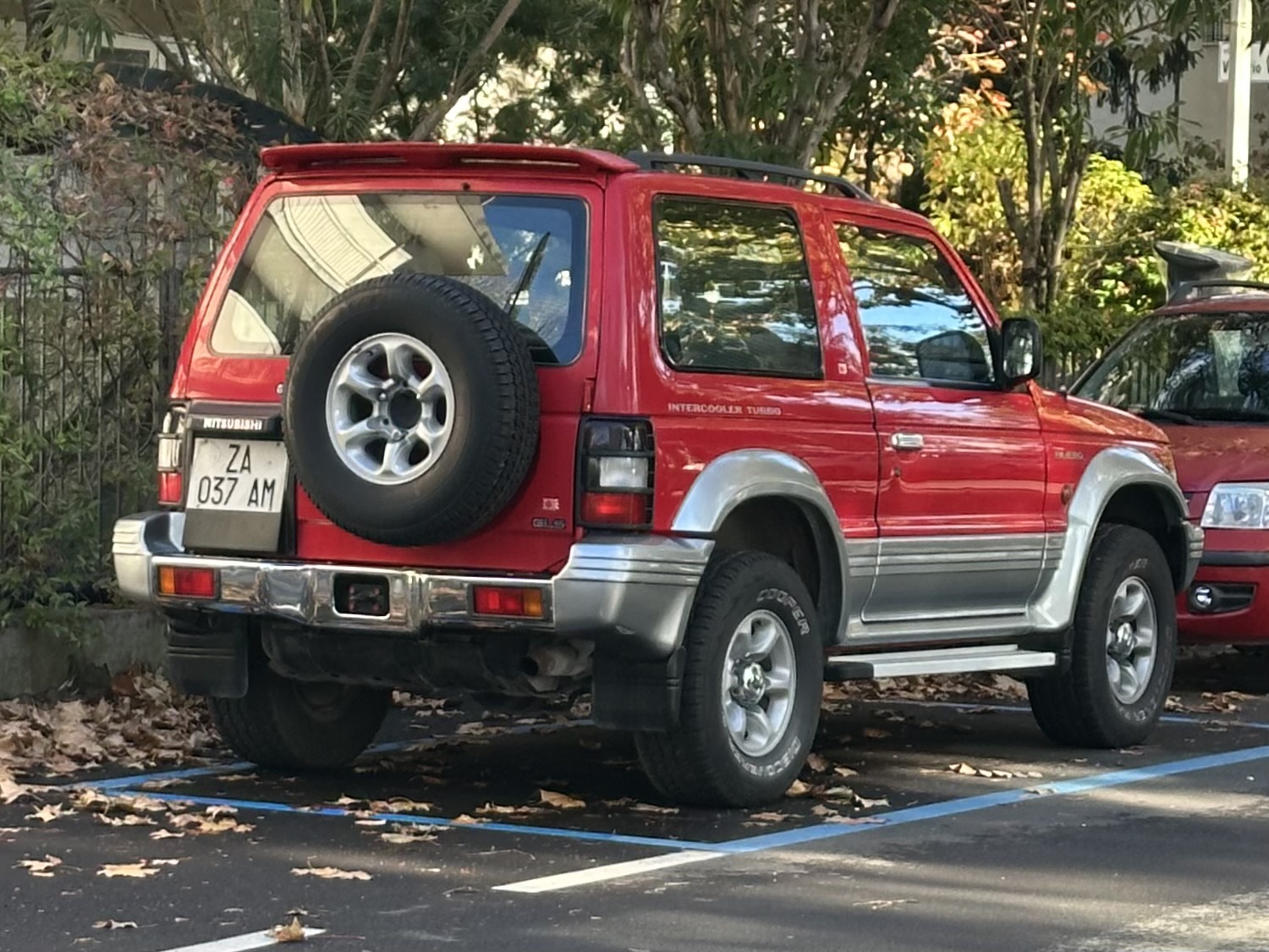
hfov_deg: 39.7
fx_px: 1760
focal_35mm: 48
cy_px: 476
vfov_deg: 30.3
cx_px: 634
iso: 64
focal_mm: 6.86
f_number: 1.78
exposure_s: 1/203
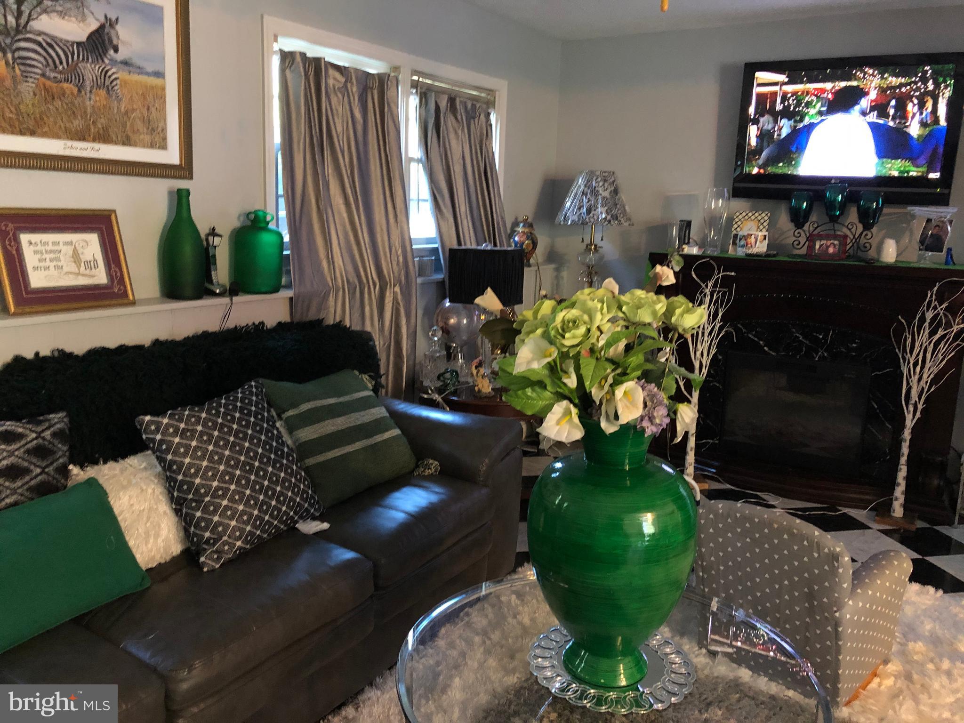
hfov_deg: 63.4
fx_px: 780
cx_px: 482
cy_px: 362
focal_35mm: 28
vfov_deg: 49.7
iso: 100
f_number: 1.8
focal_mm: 3.99
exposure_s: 1/6
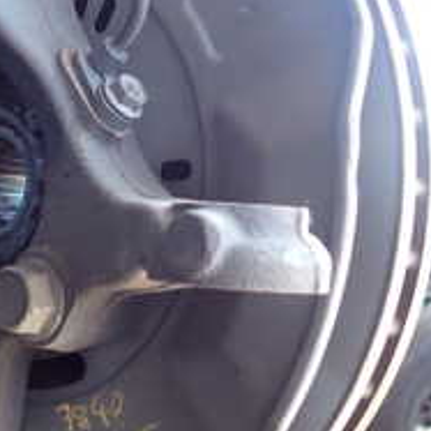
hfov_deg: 23.4
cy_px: 235
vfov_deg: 24.3
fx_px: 1000
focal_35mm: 71
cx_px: 5
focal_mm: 4.5
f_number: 2
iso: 200
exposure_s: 1/60
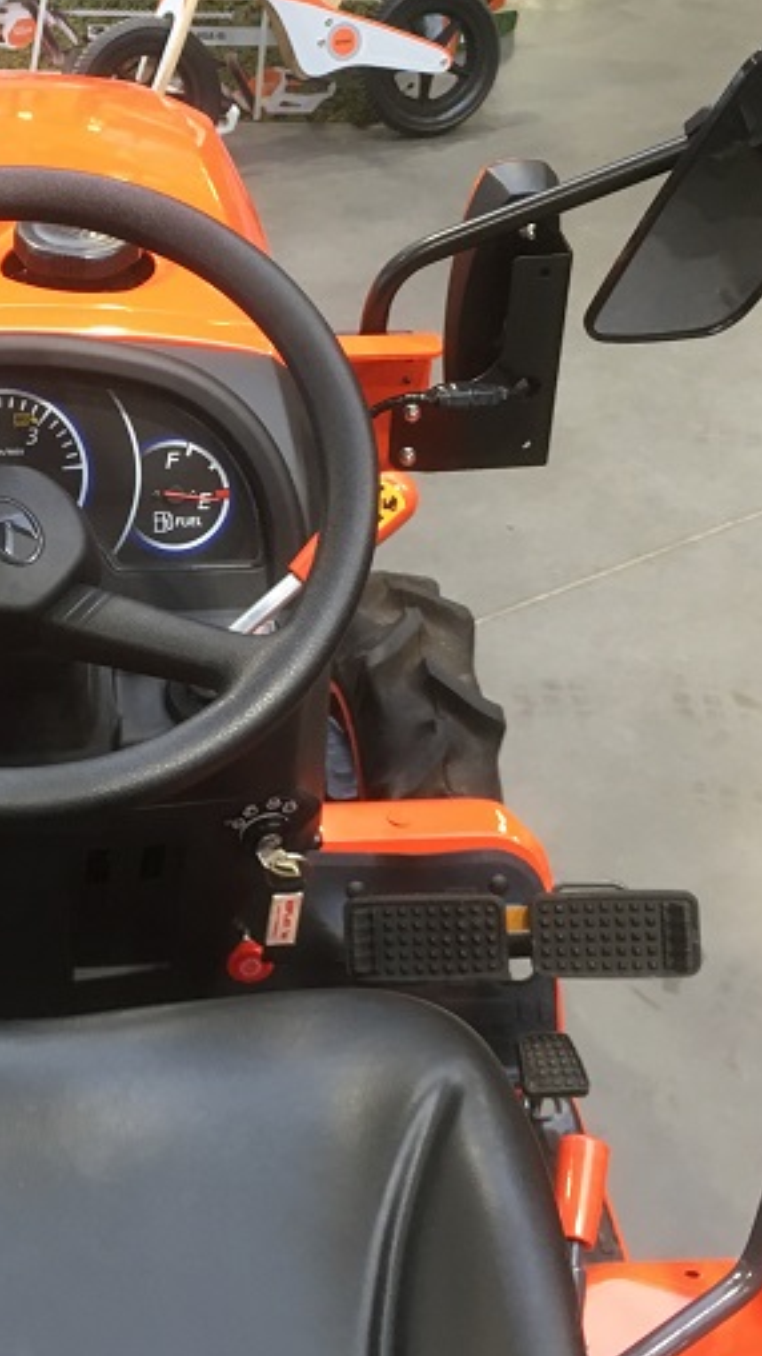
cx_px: 45
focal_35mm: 59
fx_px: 2121
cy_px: 645
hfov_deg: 19.9
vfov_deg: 35.4
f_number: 2.2
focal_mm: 4.15
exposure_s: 1/33
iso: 125
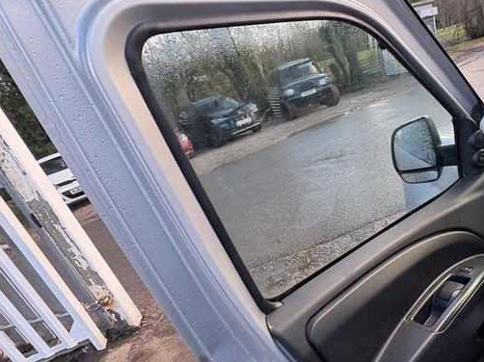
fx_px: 349
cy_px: 221
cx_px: 349
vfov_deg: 54.3
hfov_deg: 66.1
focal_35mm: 25
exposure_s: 1/99
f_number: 2.2
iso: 80
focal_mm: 2.22
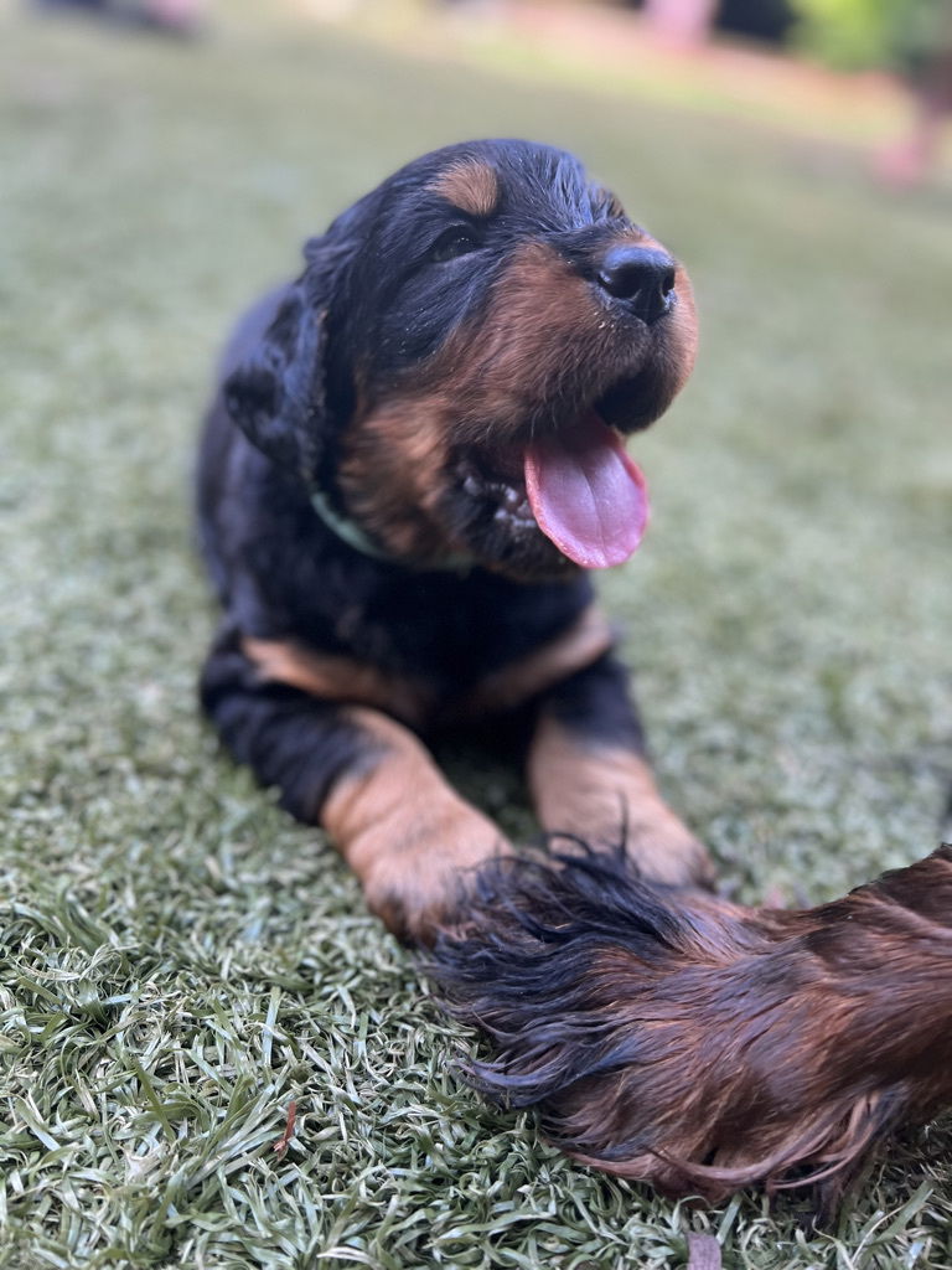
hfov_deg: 53.1
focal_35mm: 26
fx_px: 953
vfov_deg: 67.3
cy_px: 635
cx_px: 476
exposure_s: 1/121
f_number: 1.5
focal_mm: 5.7
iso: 40
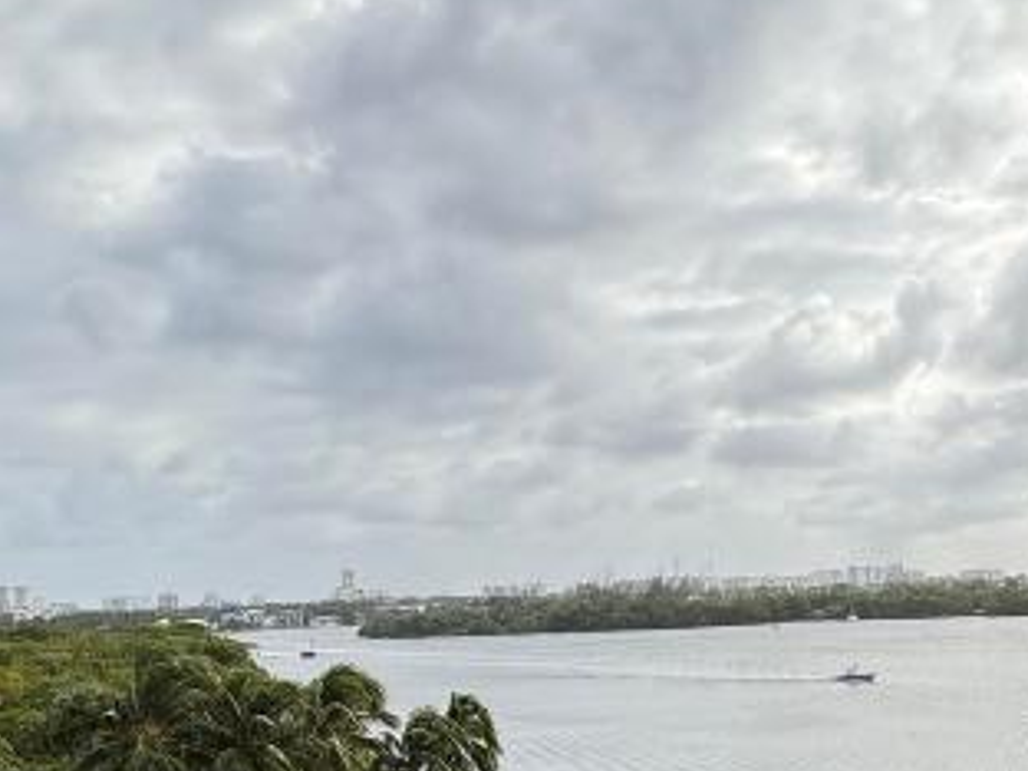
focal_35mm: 46
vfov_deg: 30.1
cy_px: 705
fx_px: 1366
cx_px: 731
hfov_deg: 40.4
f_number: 2.2
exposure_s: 1/727
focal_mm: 2.22
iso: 50
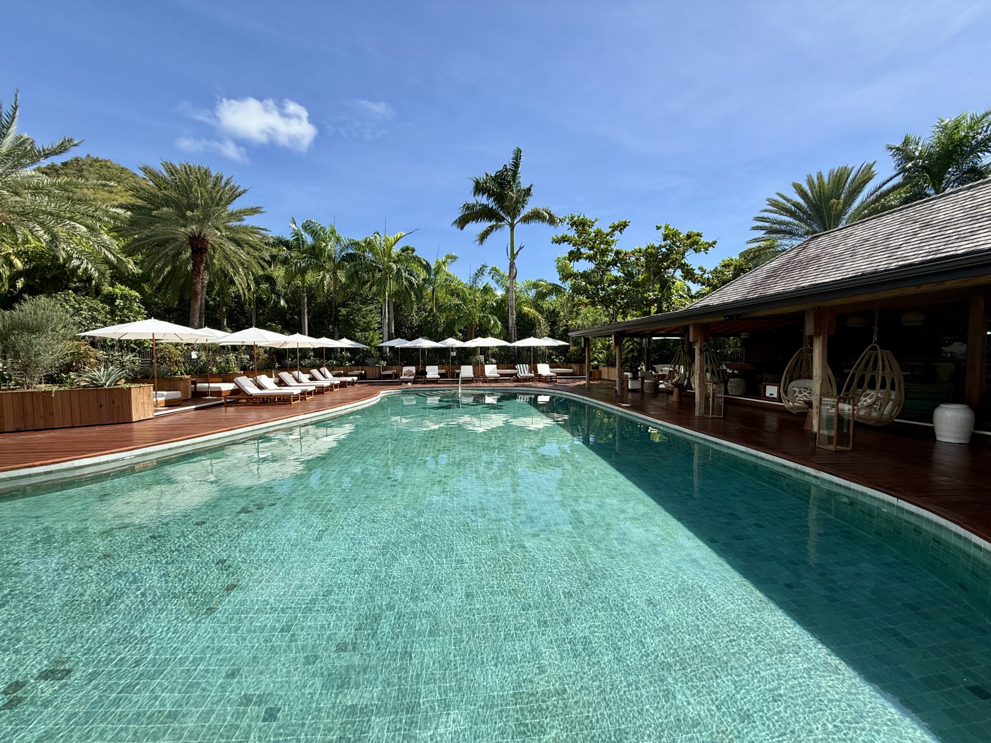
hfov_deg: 102.1
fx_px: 401
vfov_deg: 85.7
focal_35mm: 14
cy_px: 372
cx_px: 496
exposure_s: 1/1431
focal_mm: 2.22
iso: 50
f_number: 2.2
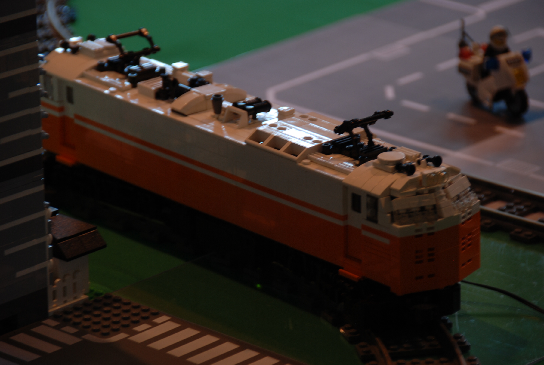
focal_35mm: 255
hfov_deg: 8.1
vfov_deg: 5.4
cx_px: 272
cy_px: 182
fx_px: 3861
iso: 100
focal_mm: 170
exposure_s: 1/10
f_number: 5.6
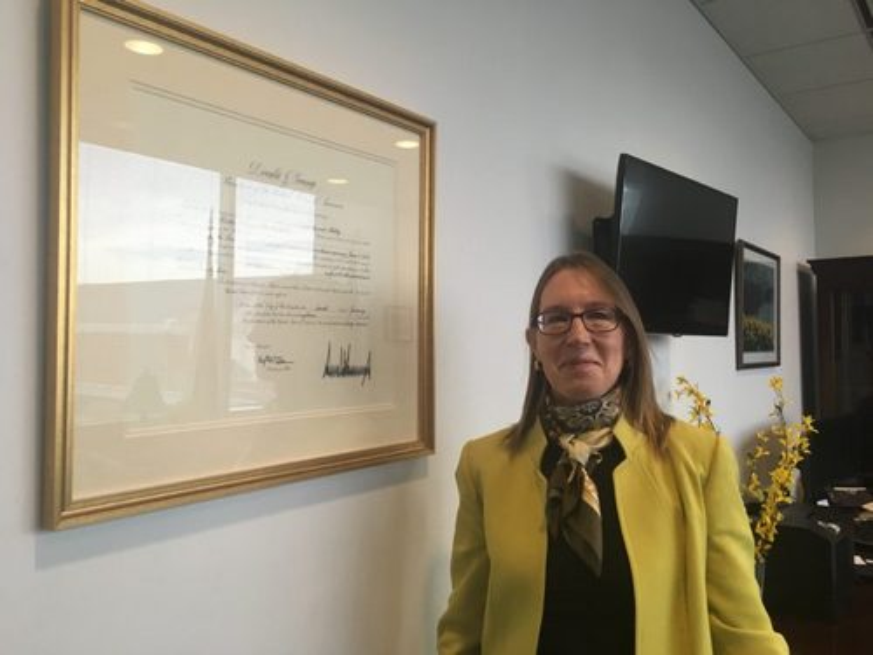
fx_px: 731
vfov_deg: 48.2
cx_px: 436
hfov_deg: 61.7
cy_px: 328
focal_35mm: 29
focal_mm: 4.15
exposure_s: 1/30
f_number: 2.2
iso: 25
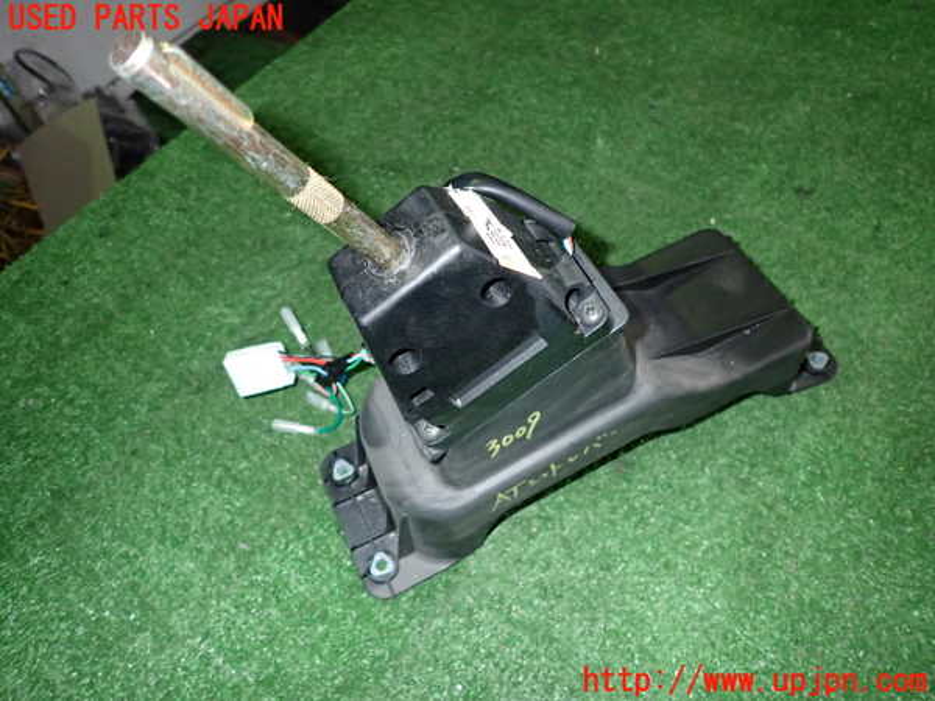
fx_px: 675
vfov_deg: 54.9
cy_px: 350
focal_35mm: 25
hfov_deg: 69.4
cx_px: 468
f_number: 5.6
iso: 400
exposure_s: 1/30
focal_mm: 4.5
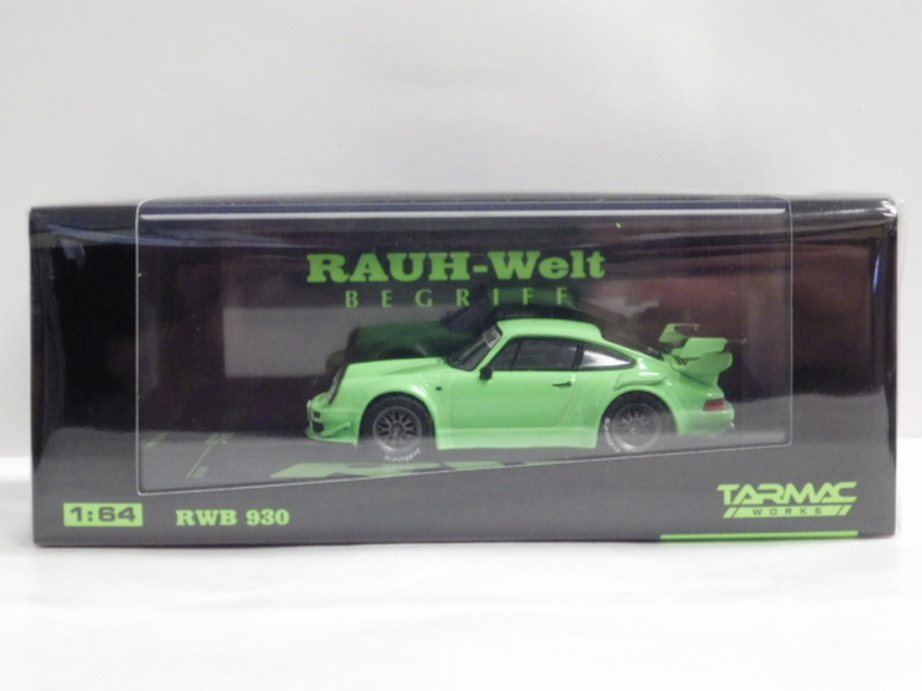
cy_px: 346
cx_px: 461
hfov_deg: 27.4
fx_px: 1891
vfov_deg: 20.7
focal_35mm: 71
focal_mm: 12.8
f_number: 4.2
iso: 800
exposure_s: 1/40
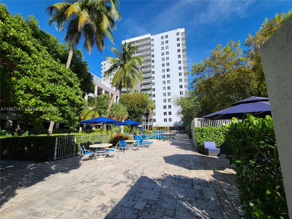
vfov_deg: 89.9
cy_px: 110
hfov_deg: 106.2
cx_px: 146
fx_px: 110
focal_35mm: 13
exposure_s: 1/2151
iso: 50
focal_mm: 2.2
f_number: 2.2
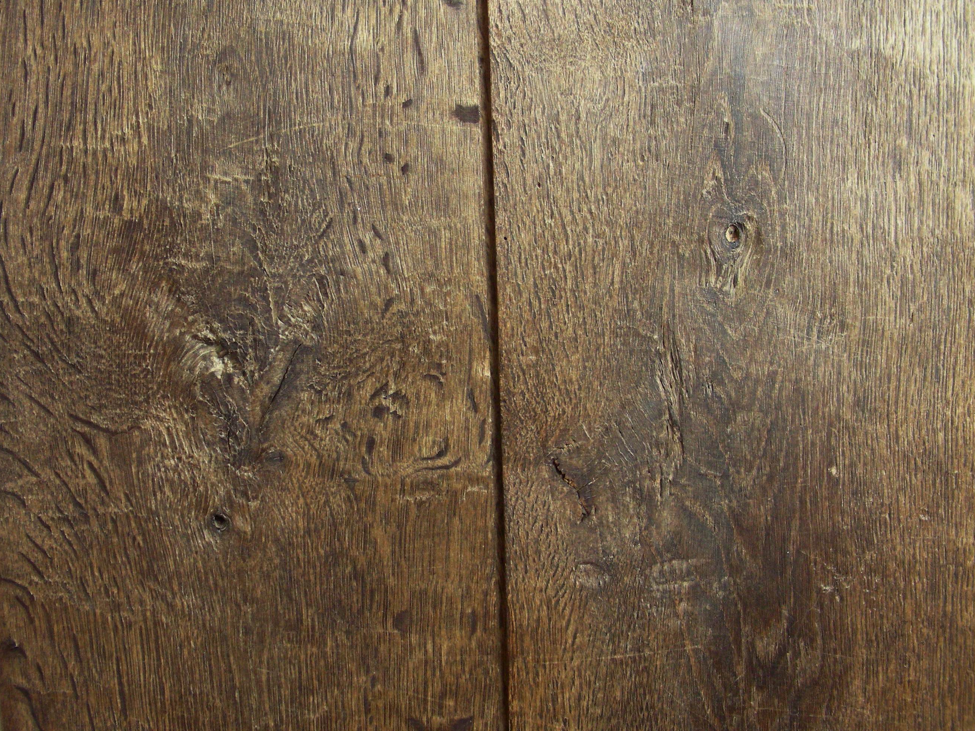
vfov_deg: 35.1
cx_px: 458
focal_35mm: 41
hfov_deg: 45.8
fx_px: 1155
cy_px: 353
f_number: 3.5
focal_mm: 6.3
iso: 200
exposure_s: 1/6.4
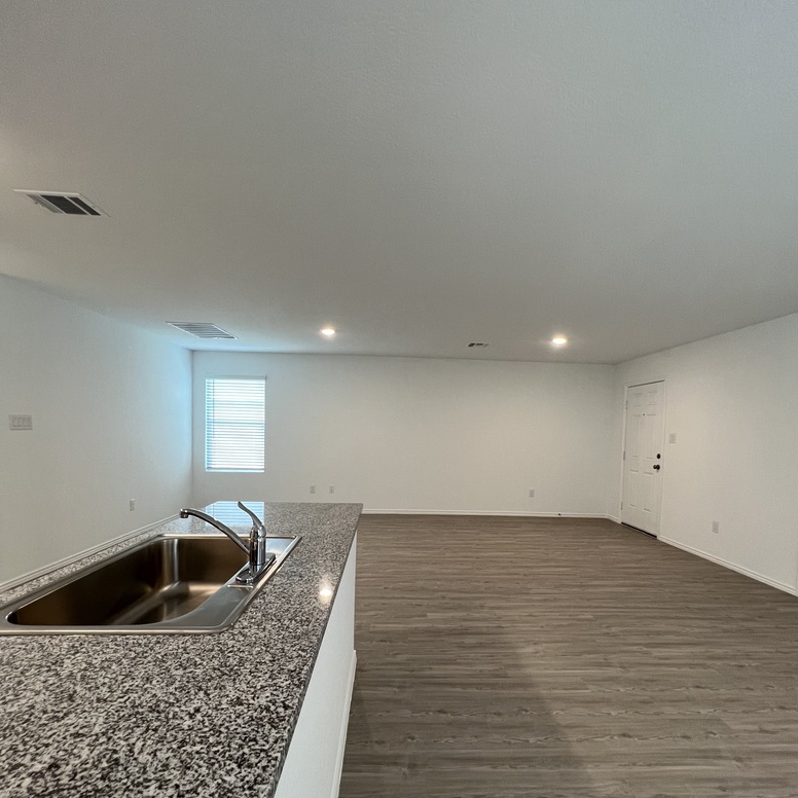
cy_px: 459
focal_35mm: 16
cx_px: 414
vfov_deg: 86.8
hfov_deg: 87.4
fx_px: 417
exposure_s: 1/60
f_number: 1.8
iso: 200
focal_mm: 1.57
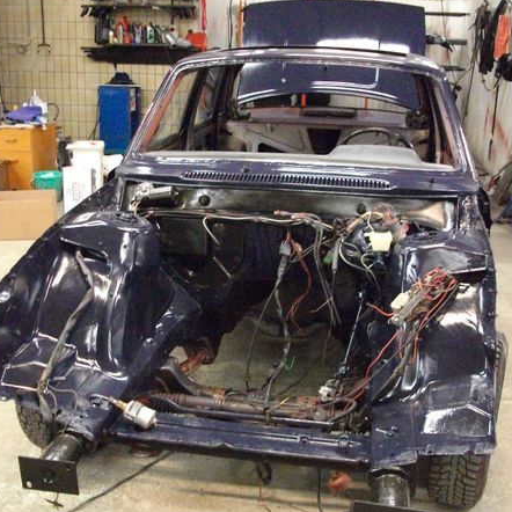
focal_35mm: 41
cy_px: 265
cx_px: 243
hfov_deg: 40.9
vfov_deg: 40.9
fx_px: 686
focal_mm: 5.7
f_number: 2.9
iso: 800
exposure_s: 1/45.6
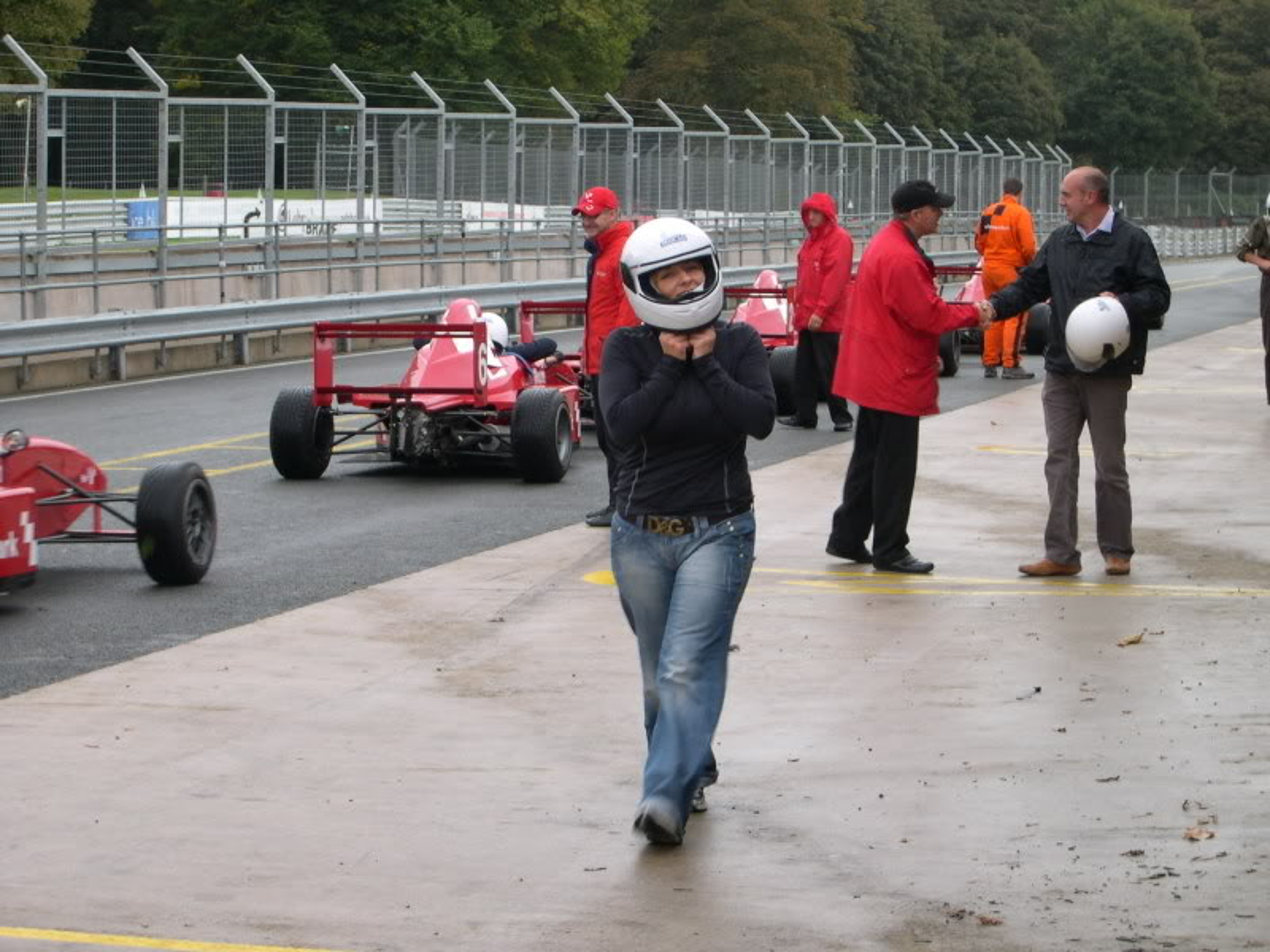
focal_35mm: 114
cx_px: 635
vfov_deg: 13.0
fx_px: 4182
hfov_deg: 17.3
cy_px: 476
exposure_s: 1/50.1
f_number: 4.9
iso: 100
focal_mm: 24
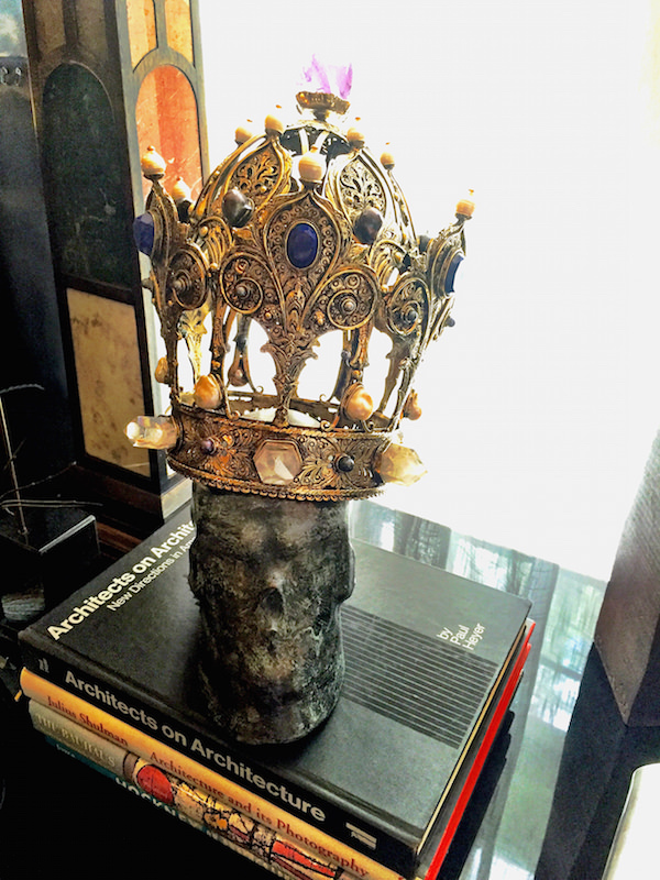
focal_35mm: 29
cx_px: 330
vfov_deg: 61.7
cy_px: 440
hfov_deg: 48.2
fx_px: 737
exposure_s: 1/24
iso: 250
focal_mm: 4.15
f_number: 2.2
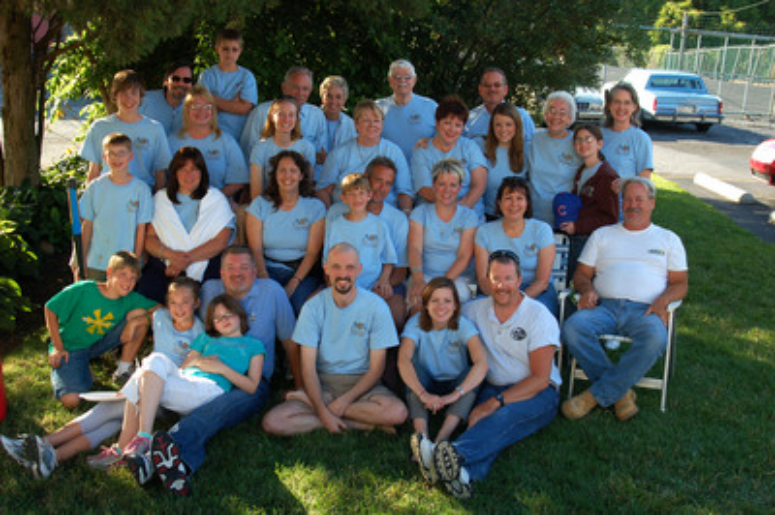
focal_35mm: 42
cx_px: 388
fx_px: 903
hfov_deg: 46.4
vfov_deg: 31.8
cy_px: 258
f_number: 5.6
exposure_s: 1/125
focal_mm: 28
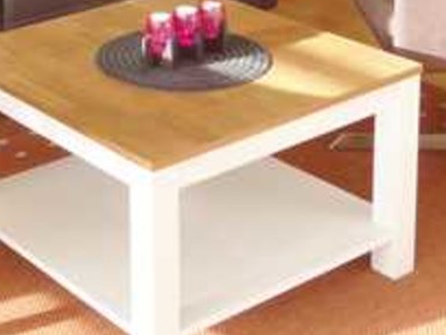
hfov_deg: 20.8
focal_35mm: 91
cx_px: -2
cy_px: -163
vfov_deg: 15.1
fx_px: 1173
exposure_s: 1/125
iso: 80
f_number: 2.8
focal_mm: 6
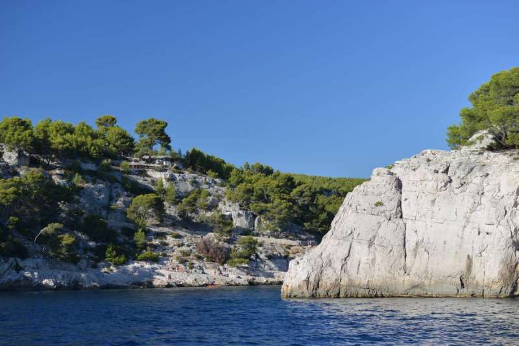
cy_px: 173
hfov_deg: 28.8
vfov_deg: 19.5
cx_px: 260
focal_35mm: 70
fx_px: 1009
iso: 125
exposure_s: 1/160
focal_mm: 70
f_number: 6.3
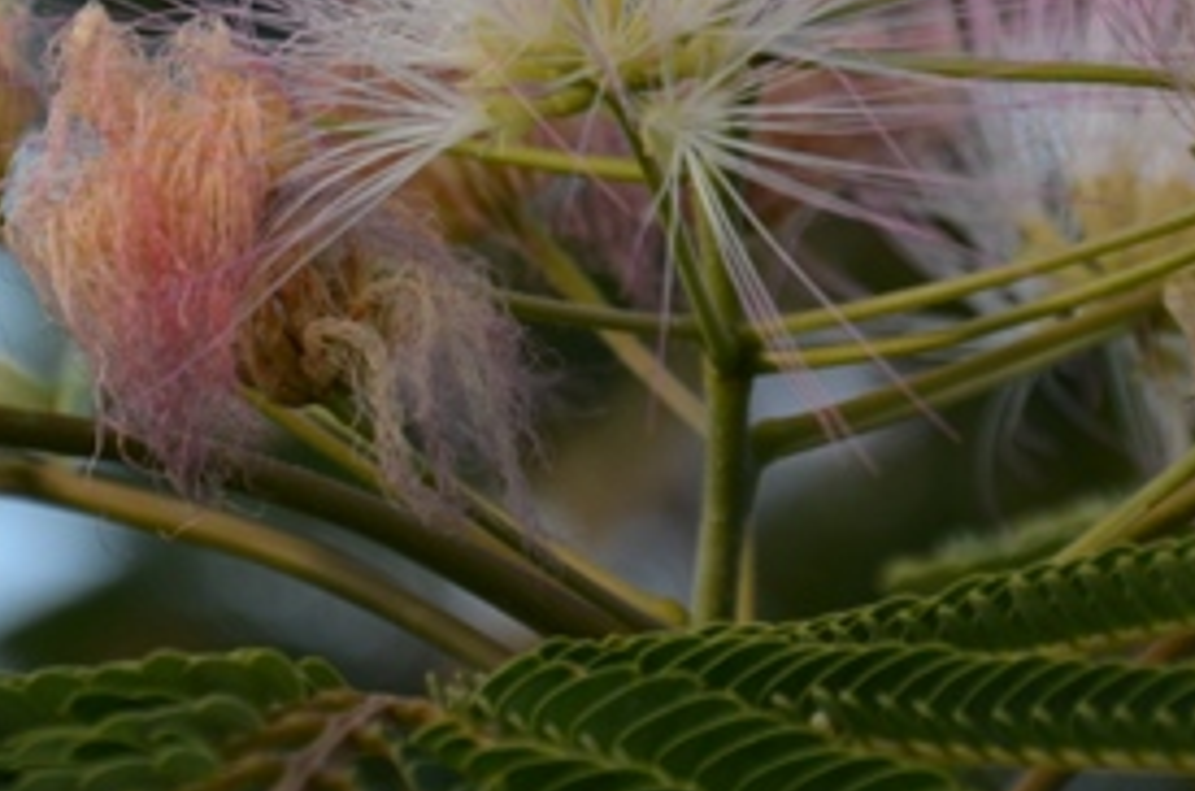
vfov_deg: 3.0
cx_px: 804
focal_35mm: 458
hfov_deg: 4.5
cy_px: -143
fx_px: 15183
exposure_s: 1/125
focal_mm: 105
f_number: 8
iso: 280
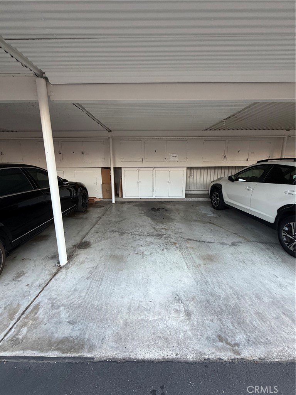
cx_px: 148
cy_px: 198
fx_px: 160
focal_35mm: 14
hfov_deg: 85.7
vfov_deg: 102.1
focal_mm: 2.22
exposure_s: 1/89
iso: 320
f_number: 2.2
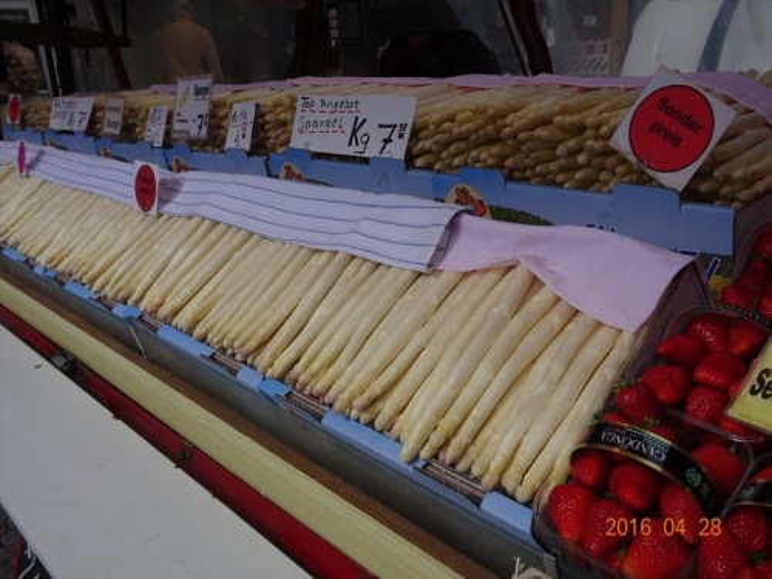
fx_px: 714
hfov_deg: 56.8
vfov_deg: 44.2
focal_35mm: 32
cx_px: 386
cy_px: 290
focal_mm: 5.43
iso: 80
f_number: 4
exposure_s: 1/800
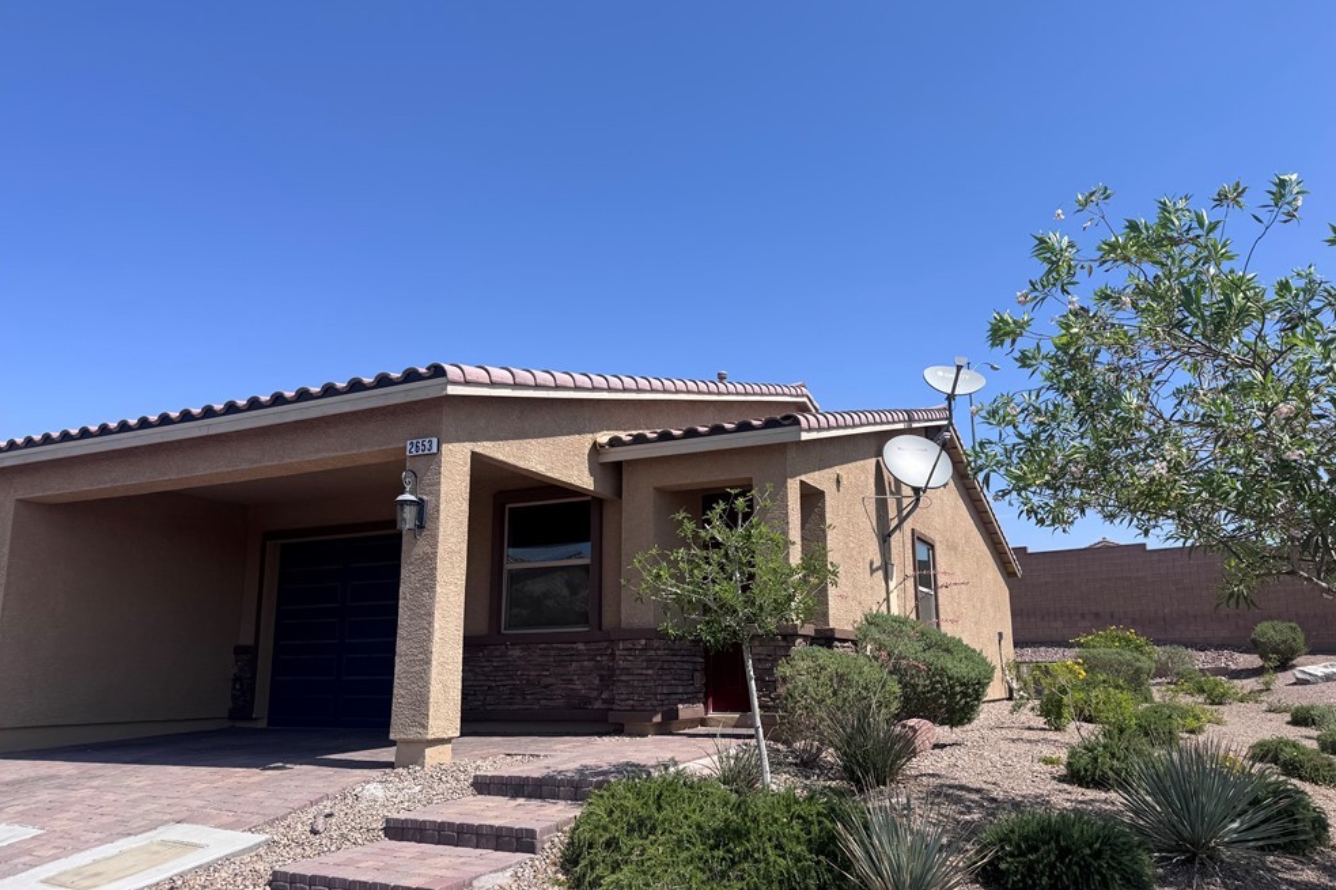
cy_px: 470
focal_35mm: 26
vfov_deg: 49.5
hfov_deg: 69.4
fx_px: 965
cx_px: 684
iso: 80
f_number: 1.78
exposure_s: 1/4950
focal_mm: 6.76
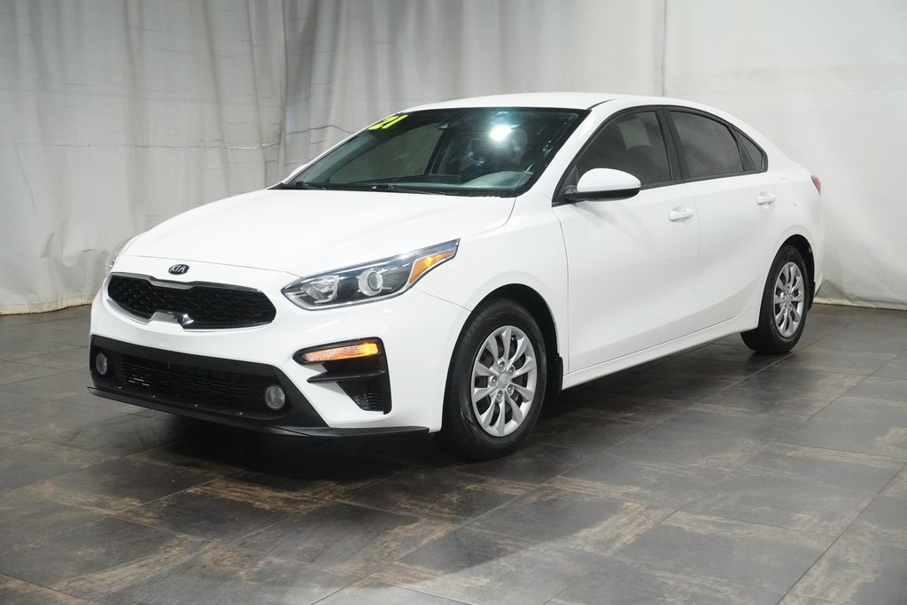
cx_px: 454
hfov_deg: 43.6
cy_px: 302
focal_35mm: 45
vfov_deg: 29.9
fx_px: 1134
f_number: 6.3
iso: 5000
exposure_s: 1/250
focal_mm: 30
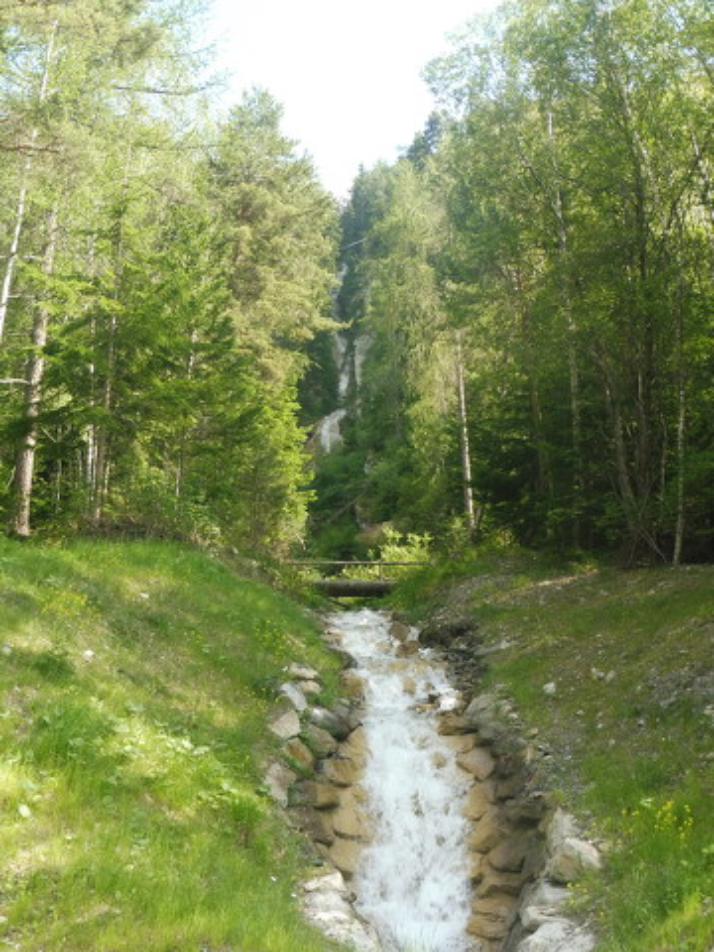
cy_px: 476
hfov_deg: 32.9
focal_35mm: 44
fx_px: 1210
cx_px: 357
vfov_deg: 42.9
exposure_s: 1/100
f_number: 4.5
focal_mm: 7.9
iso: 100
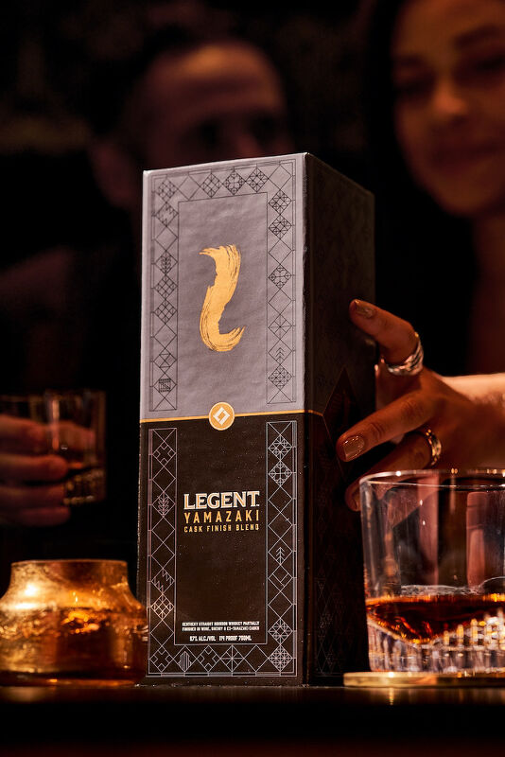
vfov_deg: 23.9
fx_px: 1787
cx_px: 252
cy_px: 378
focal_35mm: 85
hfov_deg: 16.1
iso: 400
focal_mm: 85
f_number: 3.2
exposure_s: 1/160
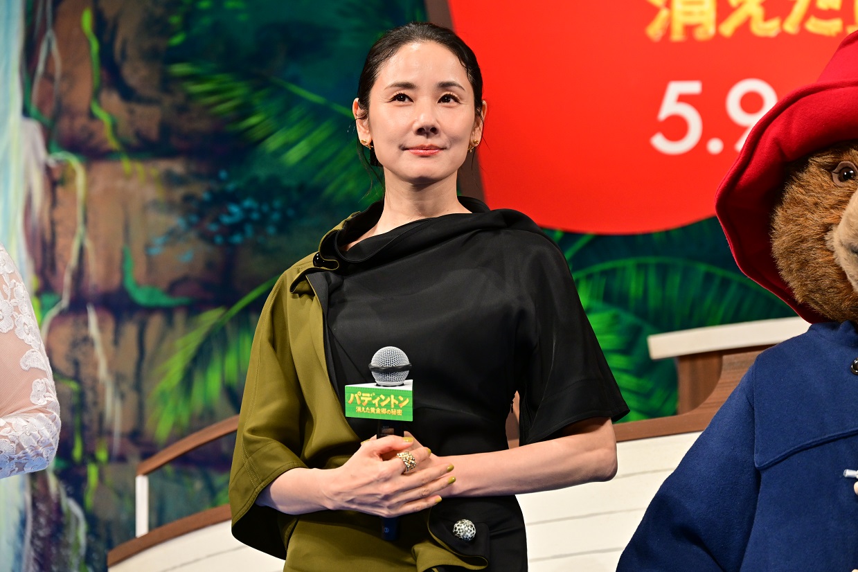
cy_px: 286
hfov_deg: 16.4
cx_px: 429
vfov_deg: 11.0
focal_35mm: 125
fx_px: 2979
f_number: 6.3
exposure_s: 1/200
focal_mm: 125
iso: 1250
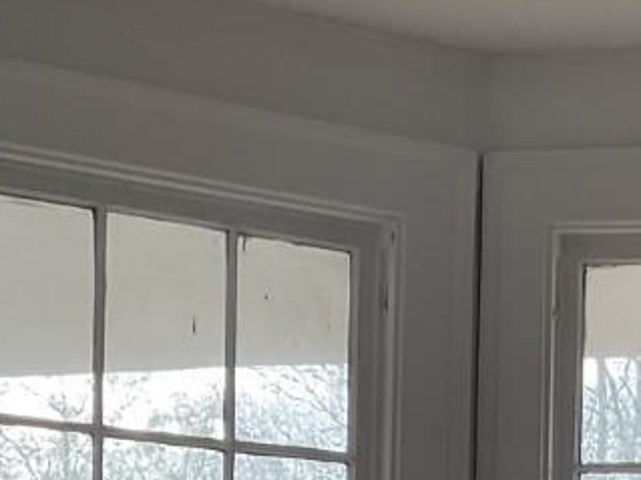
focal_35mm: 131
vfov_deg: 10.5
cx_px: 681
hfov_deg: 14.7
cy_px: 902
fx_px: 2425
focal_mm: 3
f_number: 1.8
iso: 20
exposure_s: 1/120
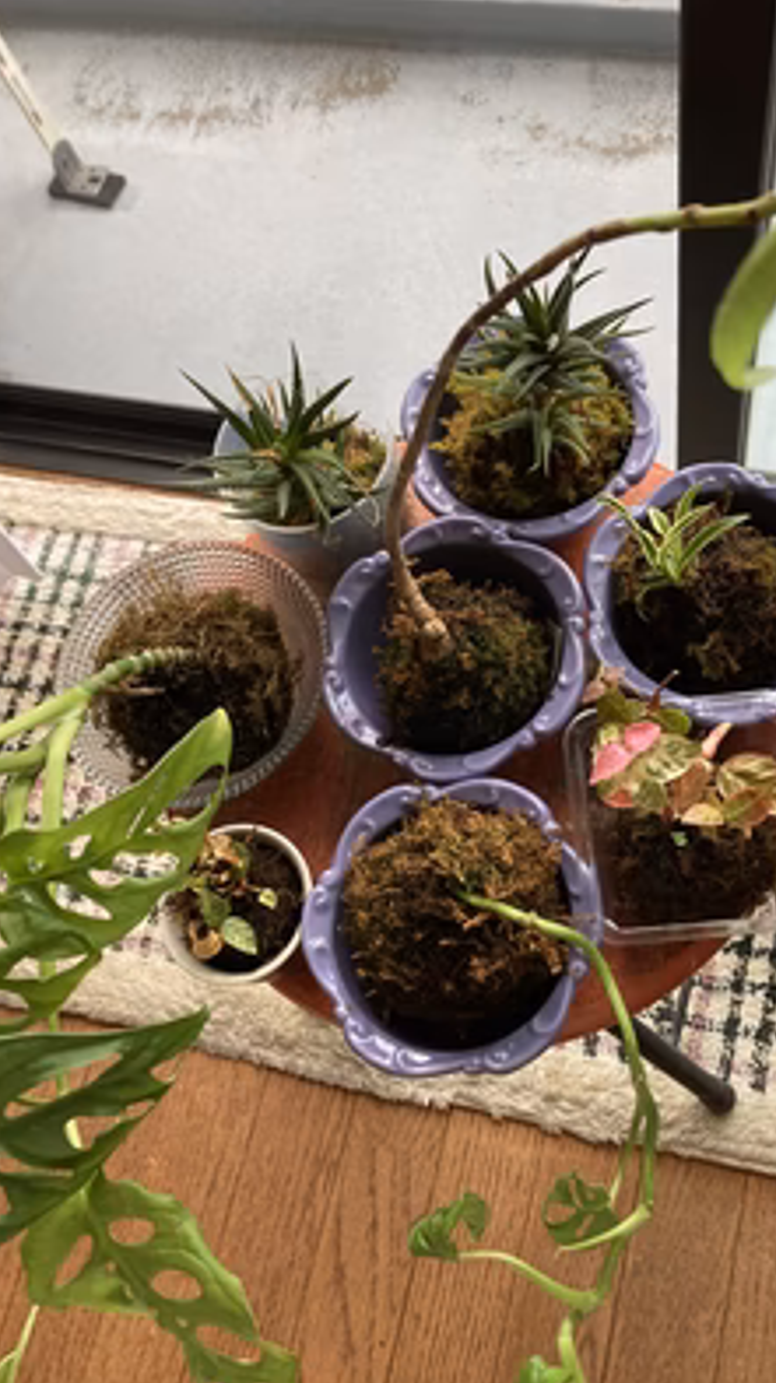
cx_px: 478
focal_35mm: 31
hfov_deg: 37.5
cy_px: 695
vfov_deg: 62.7
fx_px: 1136
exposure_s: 1/111
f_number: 1.8
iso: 80
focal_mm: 3.99
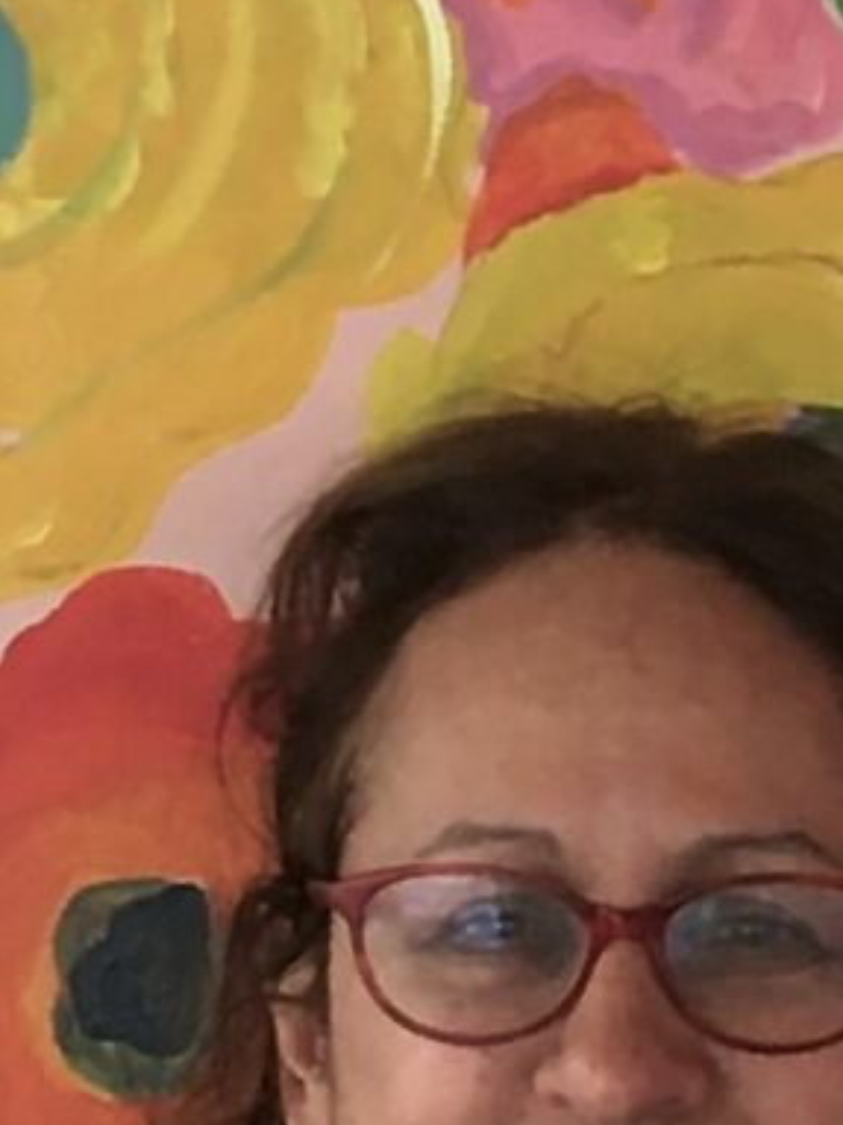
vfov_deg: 18.8
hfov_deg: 14.8
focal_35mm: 99
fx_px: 3216
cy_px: 1319
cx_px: 684
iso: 50
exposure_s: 1/33
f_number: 2.2
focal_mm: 4.15
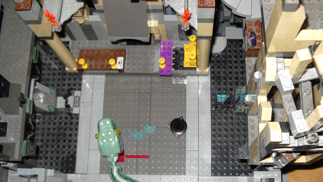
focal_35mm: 45
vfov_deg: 26.4
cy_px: 117
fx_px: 385
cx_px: 162
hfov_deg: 45.5
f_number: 3.1
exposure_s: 1/30
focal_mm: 6.72
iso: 64
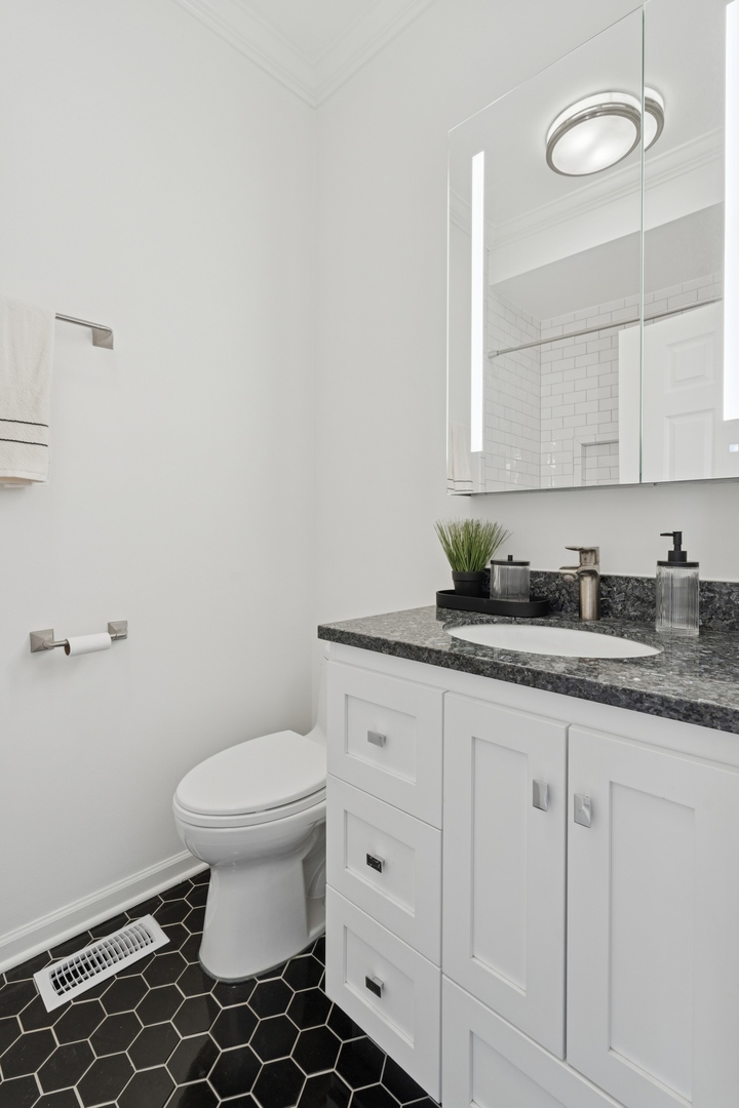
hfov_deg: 73.7
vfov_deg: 96.7
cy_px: 554
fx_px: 493
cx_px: 370
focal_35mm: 16
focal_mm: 16
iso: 320
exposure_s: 1/15
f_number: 8
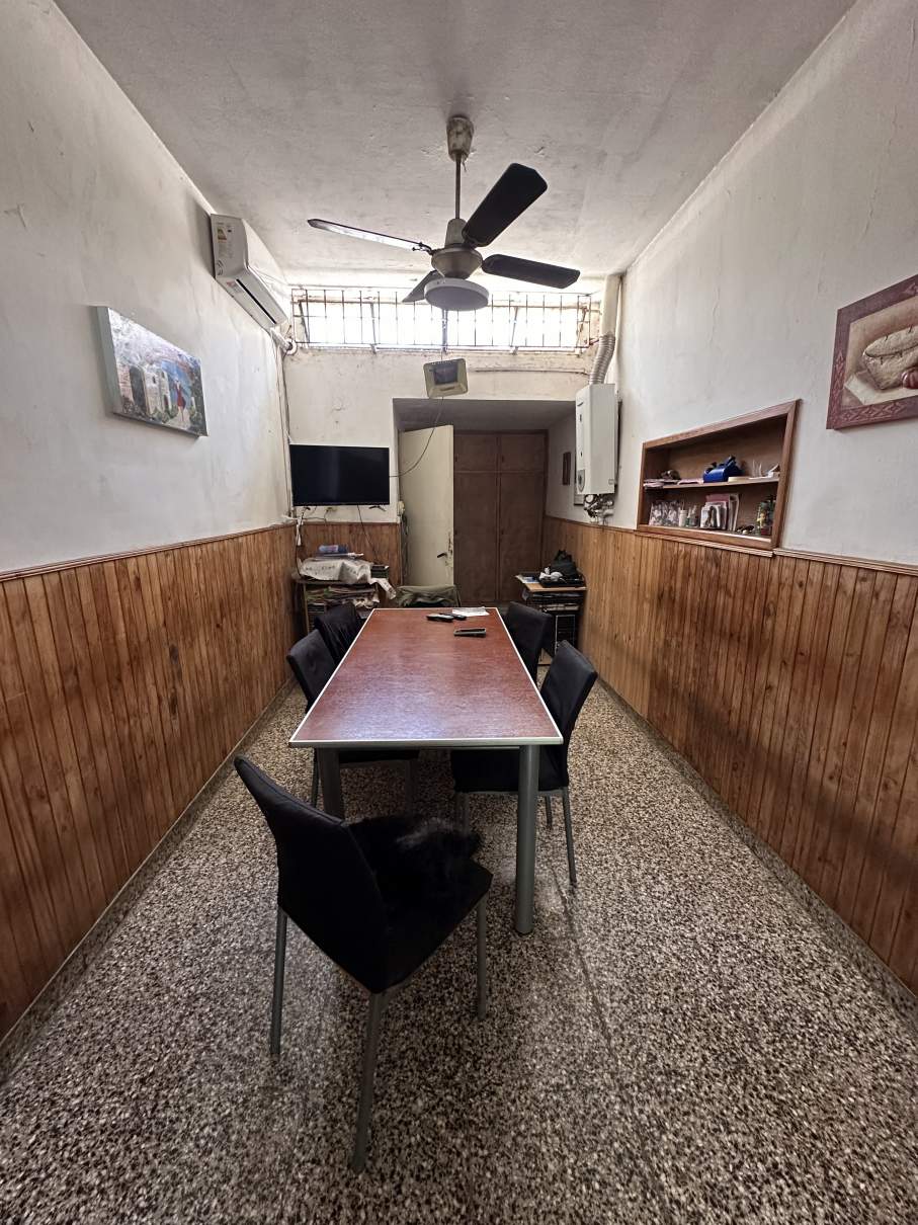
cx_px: 459
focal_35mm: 14
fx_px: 495
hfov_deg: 85.7
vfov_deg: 102.1
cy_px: 612
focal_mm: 2.22
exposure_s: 1/50
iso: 640
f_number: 2.2
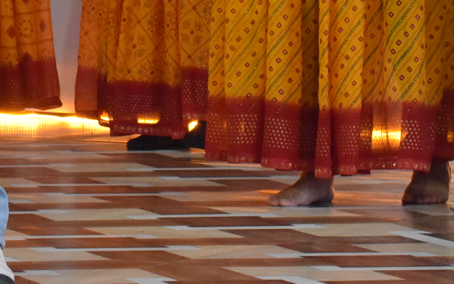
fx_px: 4233
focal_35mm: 342
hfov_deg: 6.1
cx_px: -72
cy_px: -290
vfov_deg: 3.8
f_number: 5.6
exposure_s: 1/320
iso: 3200
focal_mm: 55
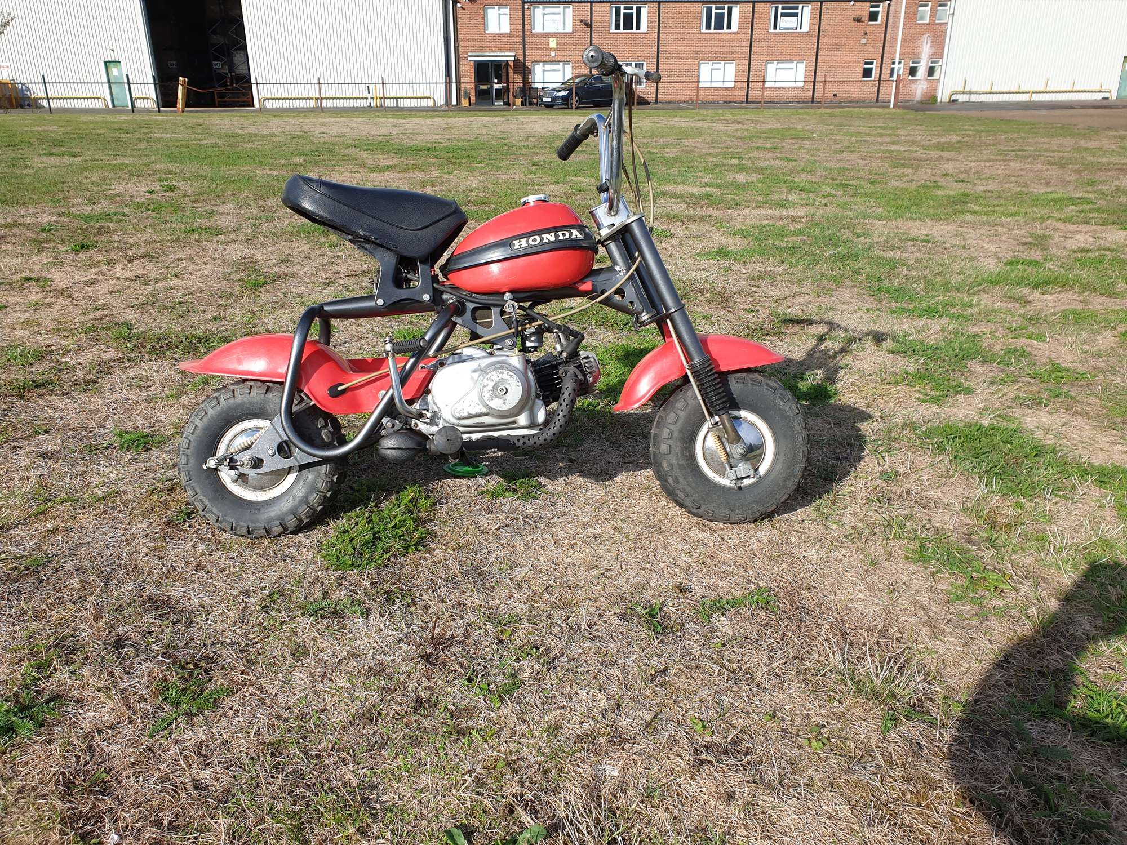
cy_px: 422
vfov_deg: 53.1
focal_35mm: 26
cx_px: 564
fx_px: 846
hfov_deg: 67.3
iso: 50
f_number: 2.4
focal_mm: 4.3
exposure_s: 1/1340
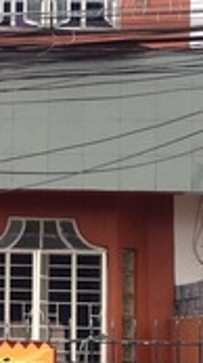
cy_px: 229
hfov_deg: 8.4
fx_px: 1353
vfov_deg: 15.2
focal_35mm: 141
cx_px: -82
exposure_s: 1/231
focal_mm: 4.28
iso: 50
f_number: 2.4
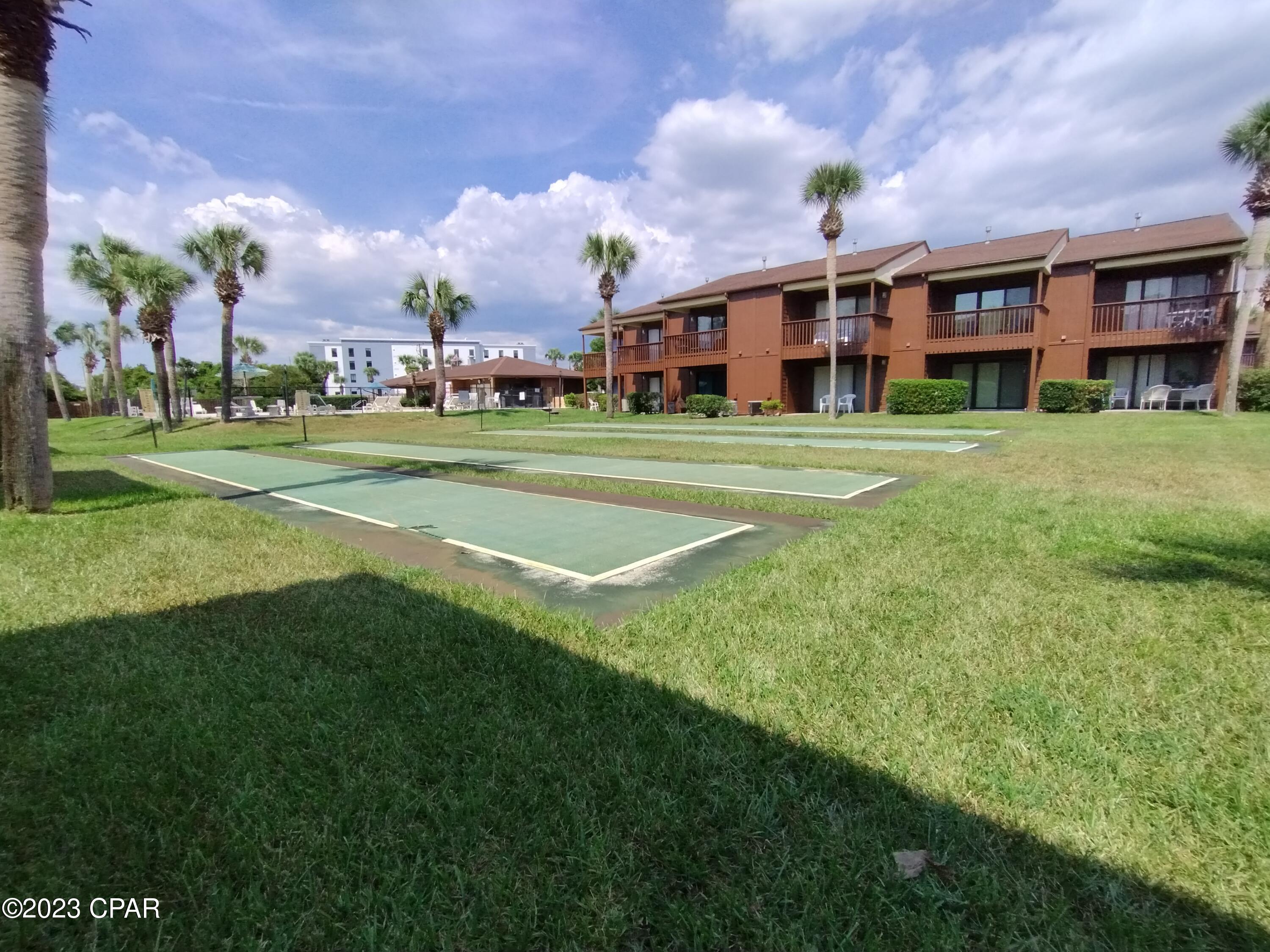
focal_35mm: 16
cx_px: 635
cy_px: 476
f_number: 2.2
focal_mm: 1.66
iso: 100
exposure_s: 1/1530
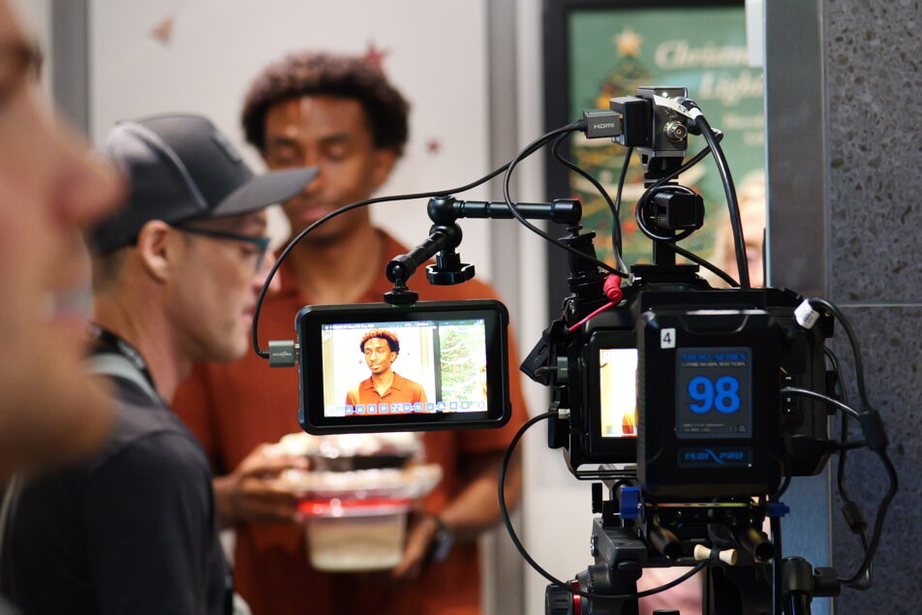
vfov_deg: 10.9
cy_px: 229
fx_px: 3227
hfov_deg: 16.2
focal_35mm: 126
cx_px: 333
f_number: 2.8
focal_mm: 50
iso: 2500
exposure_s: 1/125
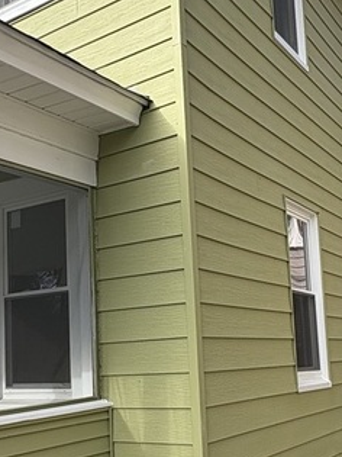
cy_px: 296
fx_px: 633
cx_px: 164
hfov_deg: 30.2
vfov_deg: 39.3
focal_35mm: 48
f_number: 2.2
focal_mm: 2.22
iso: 64
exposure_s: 1/812
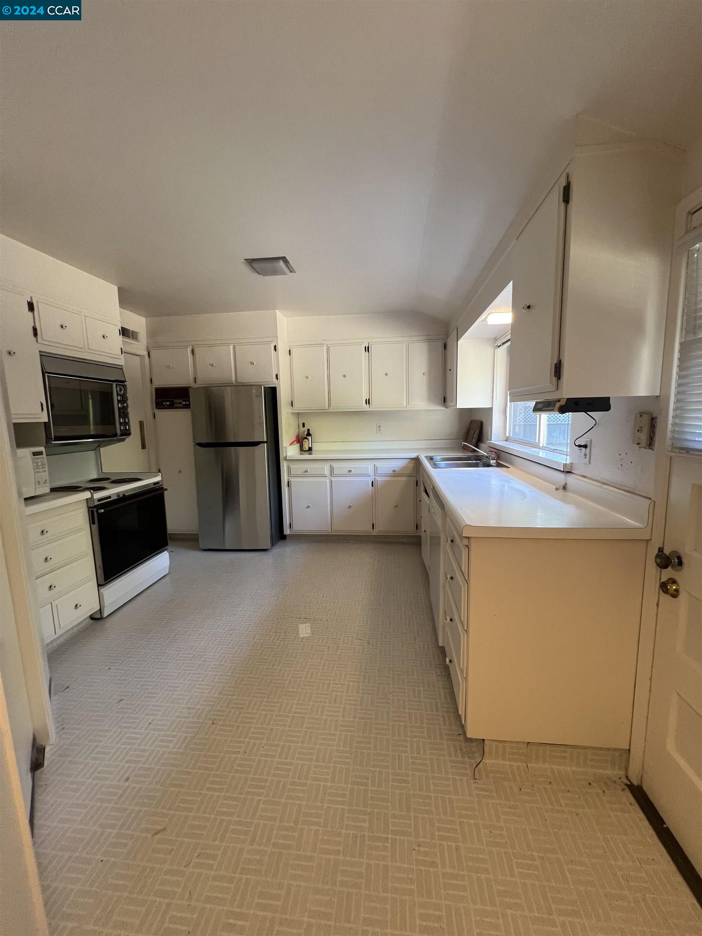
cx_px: 351
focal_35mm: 13
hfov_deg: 89.9
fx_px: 352
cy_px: 468
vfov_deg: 106.2
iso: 125
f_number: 1.8
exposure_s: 1/60
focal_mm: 1.57
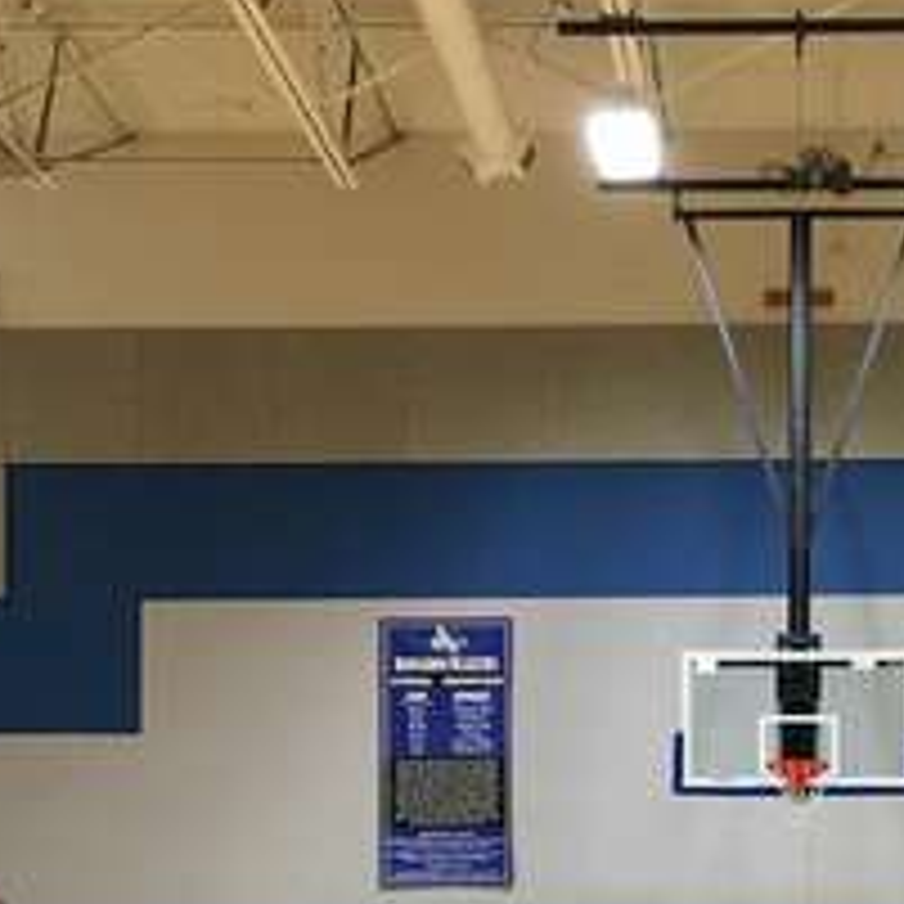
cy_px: 917
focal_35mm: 85
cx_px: 780
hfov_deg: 20.1
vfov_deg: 19.8
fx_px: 2511
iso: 50
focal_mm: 4.15
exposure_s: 1/15
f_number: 2.2
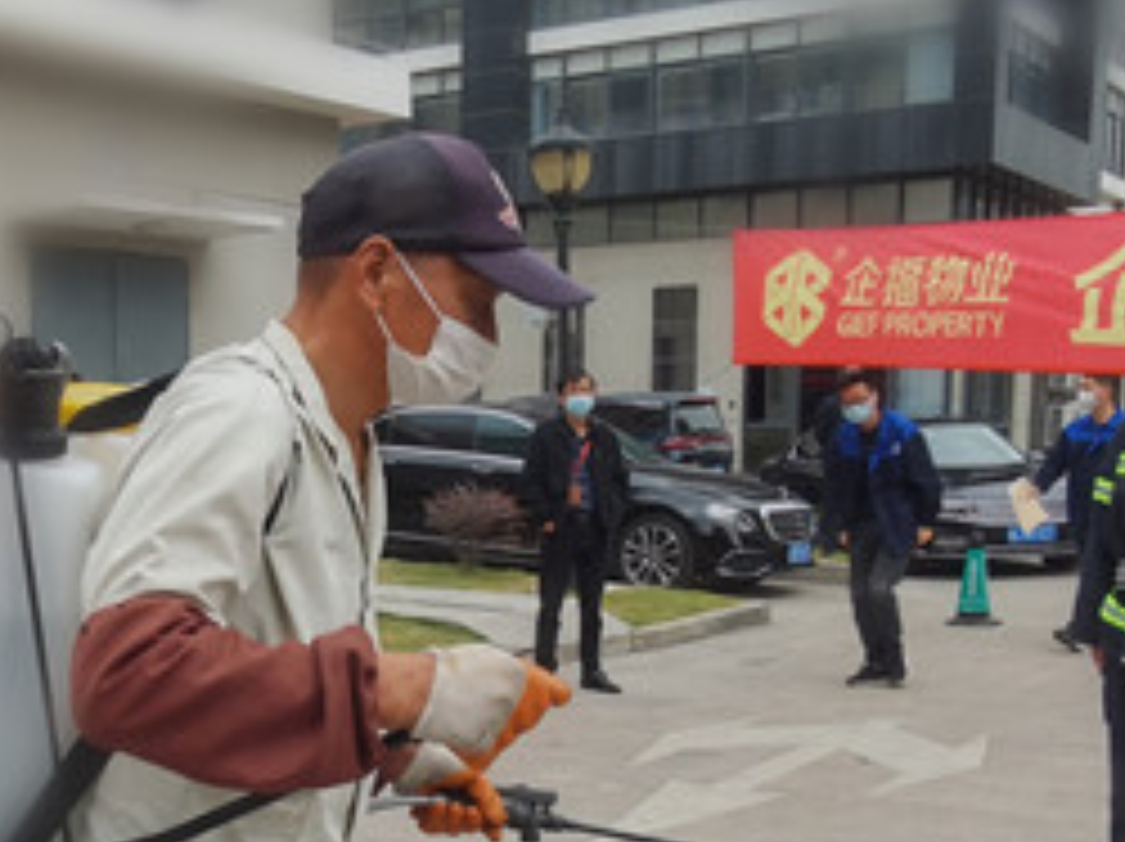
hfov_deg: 53.9
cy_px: 599
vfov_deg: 40.9
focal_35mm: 34
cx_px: 626
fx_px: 1104
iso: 50
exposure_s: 1/493
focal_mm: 2.26
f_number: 2.2
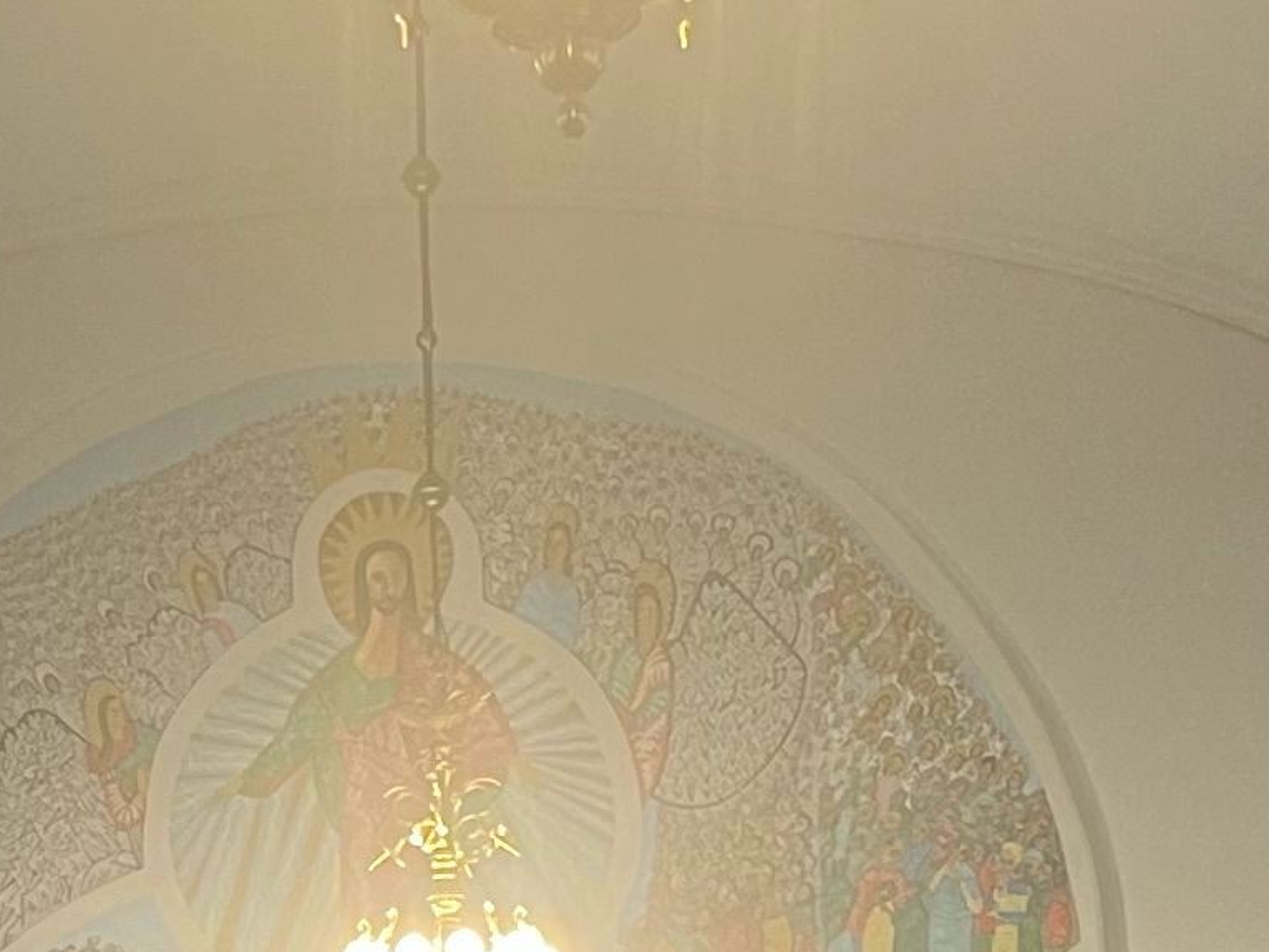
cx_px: -22
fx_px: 5023
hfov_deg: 14.2
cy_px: 1048
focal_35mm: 137
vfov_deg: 10.7
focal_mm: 5.1
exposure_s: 1/50
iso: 80
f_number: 1.6
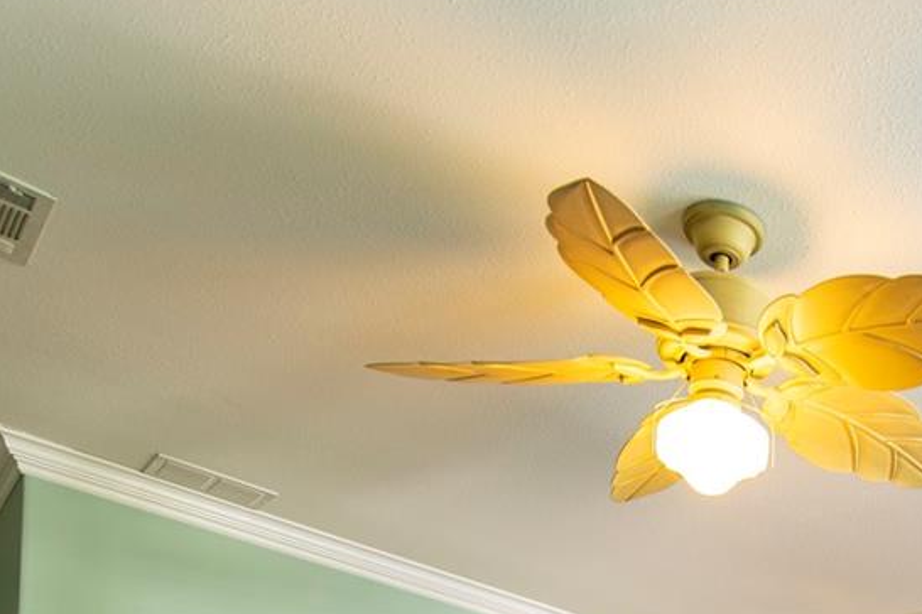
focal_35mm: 44
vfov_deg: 24.7
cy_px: 881
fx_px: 1127
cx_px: 822
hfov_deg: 41.2
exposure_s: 1/15
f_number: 2.8
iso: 100
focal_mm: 15
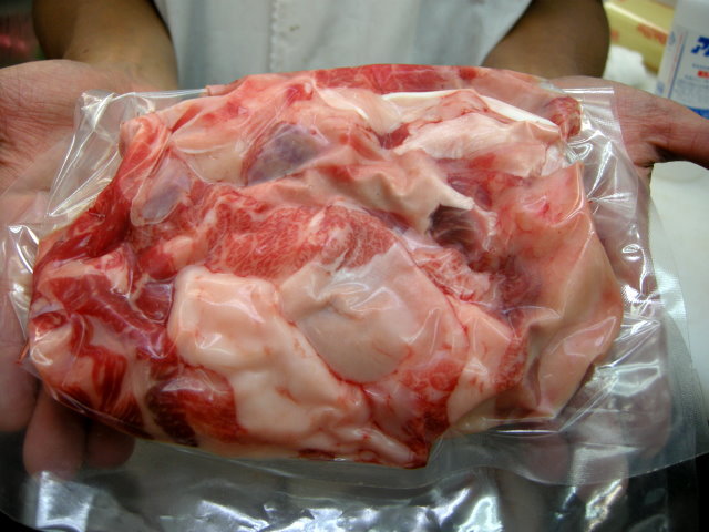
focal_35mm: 35
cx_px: 354
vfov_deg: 40.7
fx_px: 717
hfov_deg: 52.6
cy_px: 266
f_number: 2.7
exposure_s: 1/66
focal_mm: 7.5
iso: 110
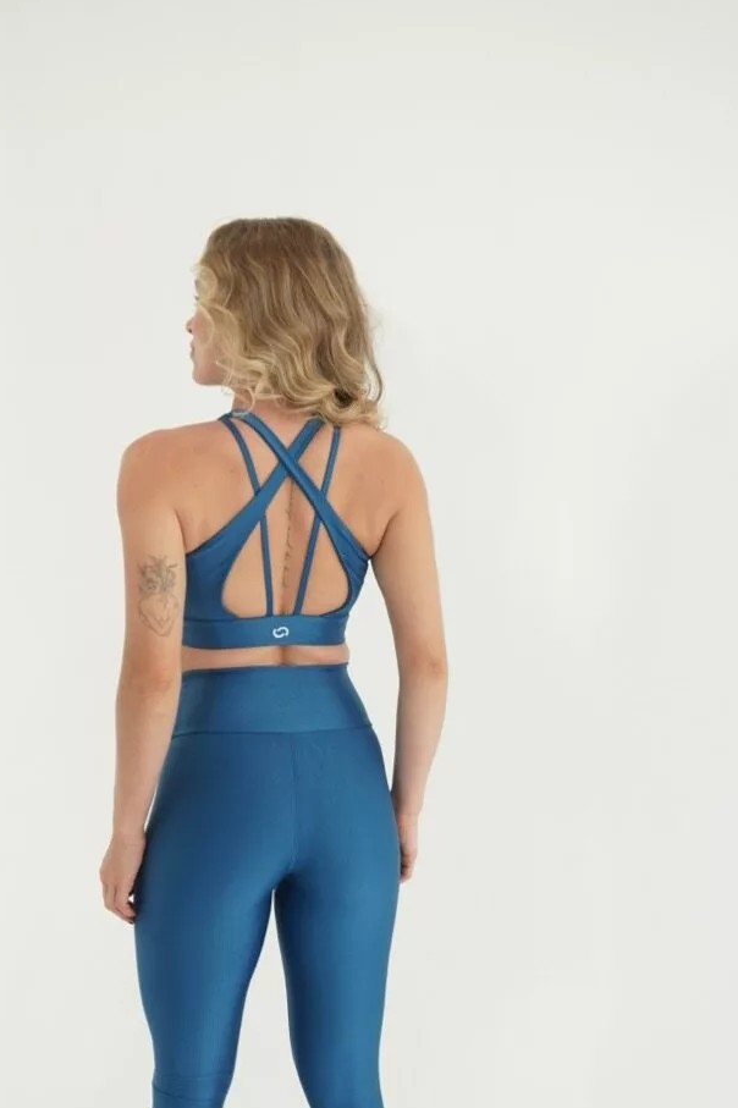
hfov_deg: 27.5
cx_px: 254
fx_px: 1499
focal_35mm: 49
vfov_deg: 40.2
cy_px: 716
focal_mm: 23
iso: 250
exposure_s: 1/100
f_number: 5
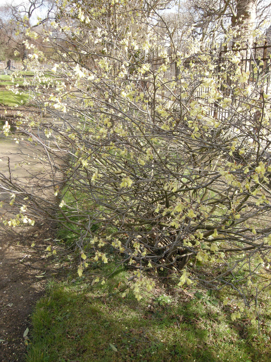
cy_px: 181
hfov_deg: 40.7
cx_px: 136
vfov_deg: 52.6
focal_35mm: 35
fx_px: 365
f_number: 4.3
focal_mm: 7.5
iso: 64
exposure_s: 1/116
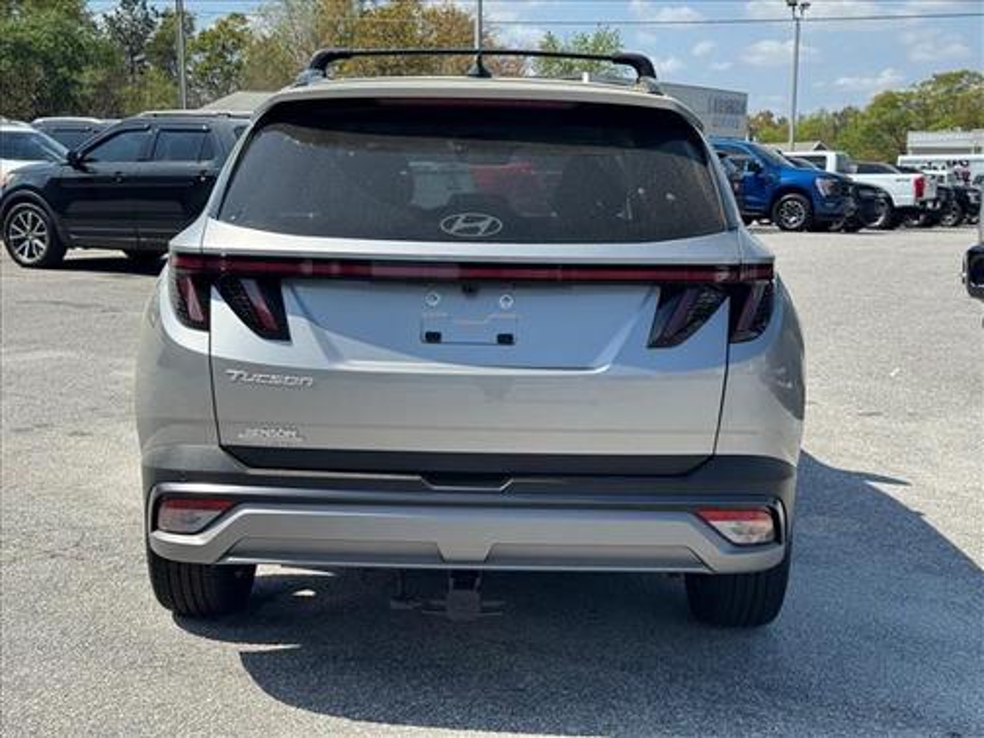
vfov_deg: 30.3
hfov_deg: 39.7
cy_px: 369
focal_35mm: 48
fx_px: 1364
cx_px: 492
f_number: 1.78
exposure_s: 1/3425
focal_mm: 6.76
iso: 64
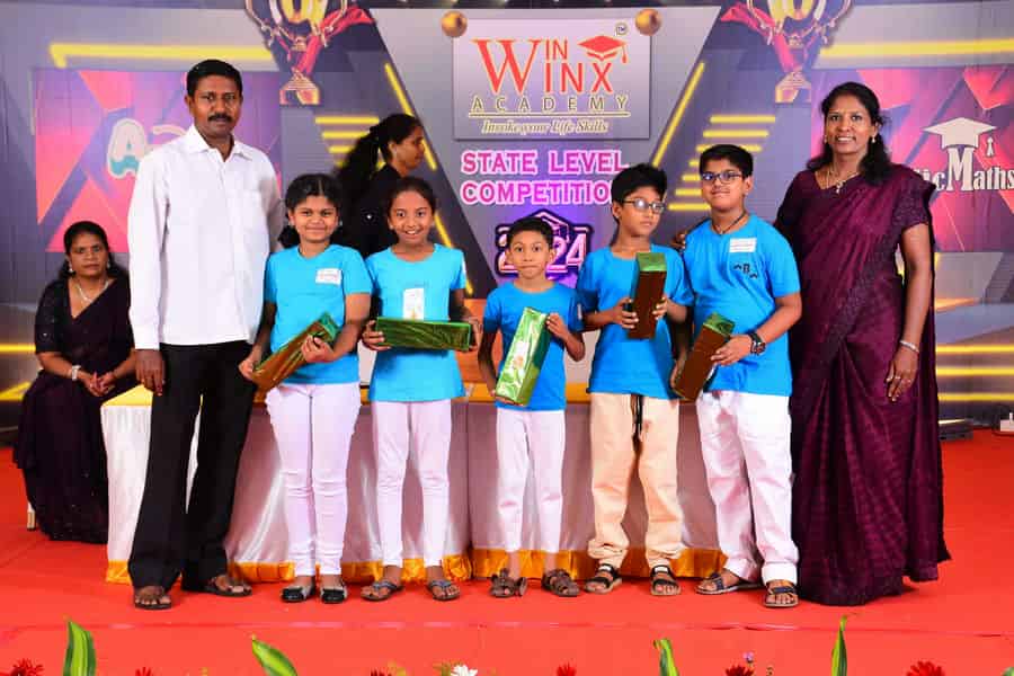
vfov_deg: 18.2
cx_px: 507
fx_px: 2112
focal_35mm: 75
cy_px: 338
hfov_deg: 27.0
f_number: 8
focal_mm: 50
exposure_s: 1/125
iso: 400
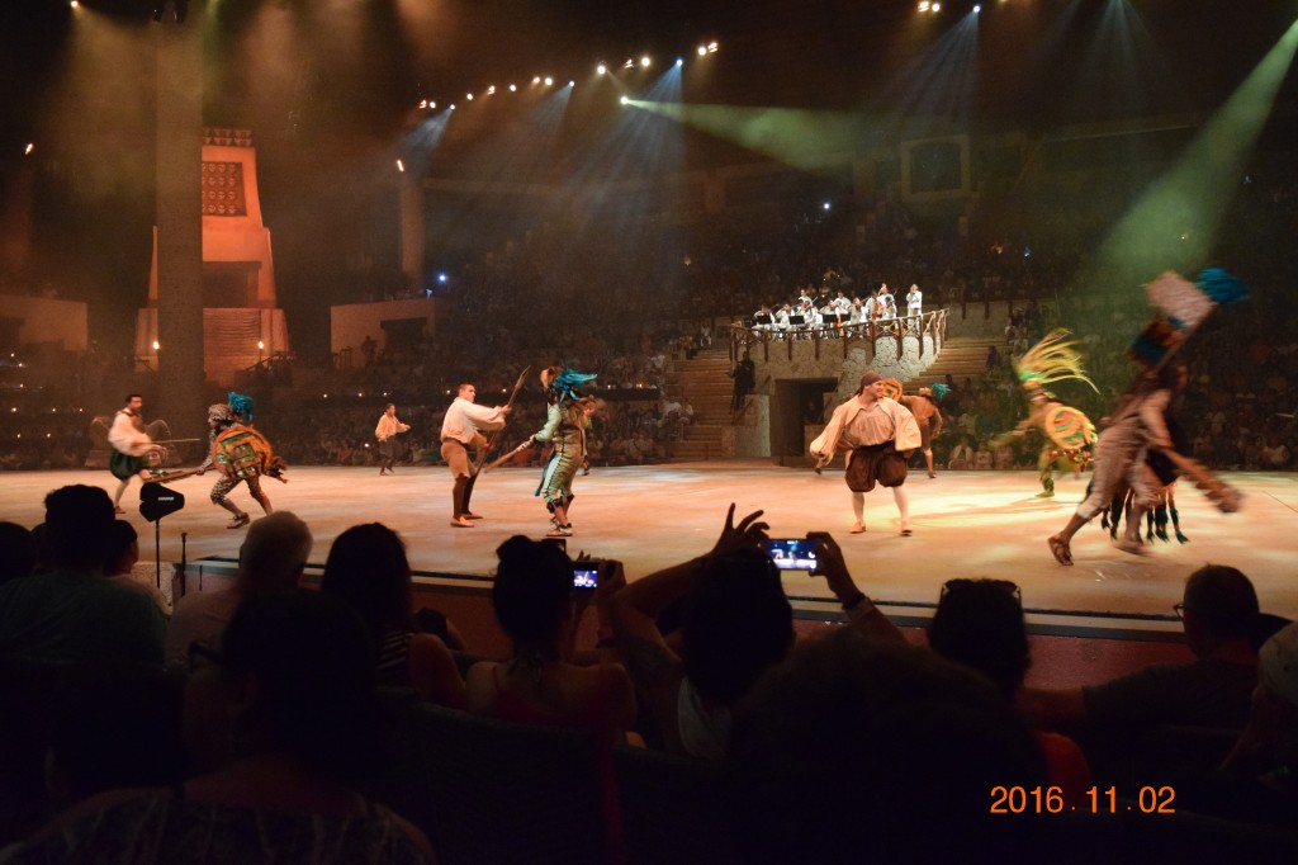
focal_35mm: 27
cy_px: 432
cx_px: 649
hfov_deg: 67.4
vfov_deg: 47.9
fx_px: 973
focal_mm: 18
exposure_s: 1/40
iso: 6400
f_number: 3.5
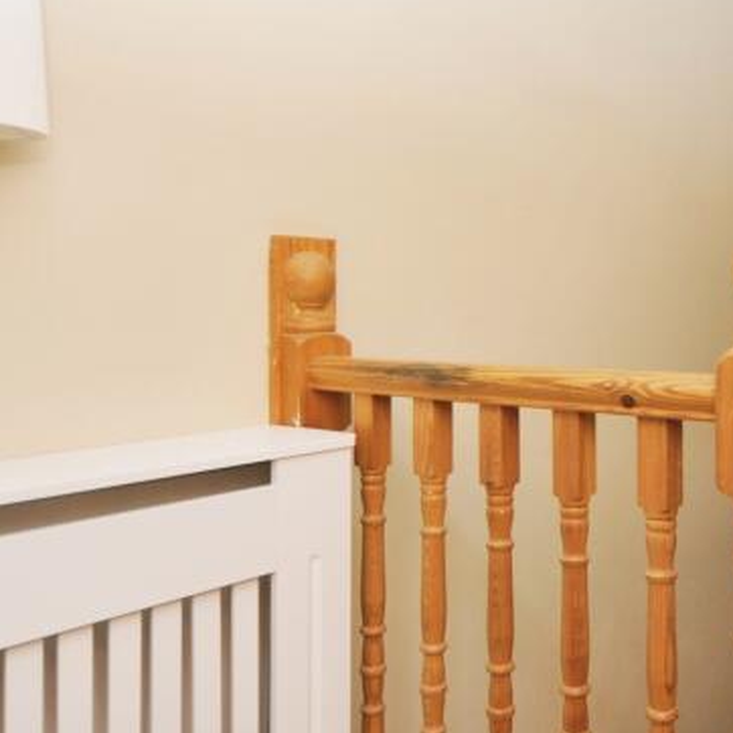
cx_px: 581
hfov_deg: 44.0
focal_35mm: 36
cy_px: 276
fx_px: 862
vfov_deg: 45.7
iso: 200
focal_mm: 10
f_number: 5
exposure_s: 1/60
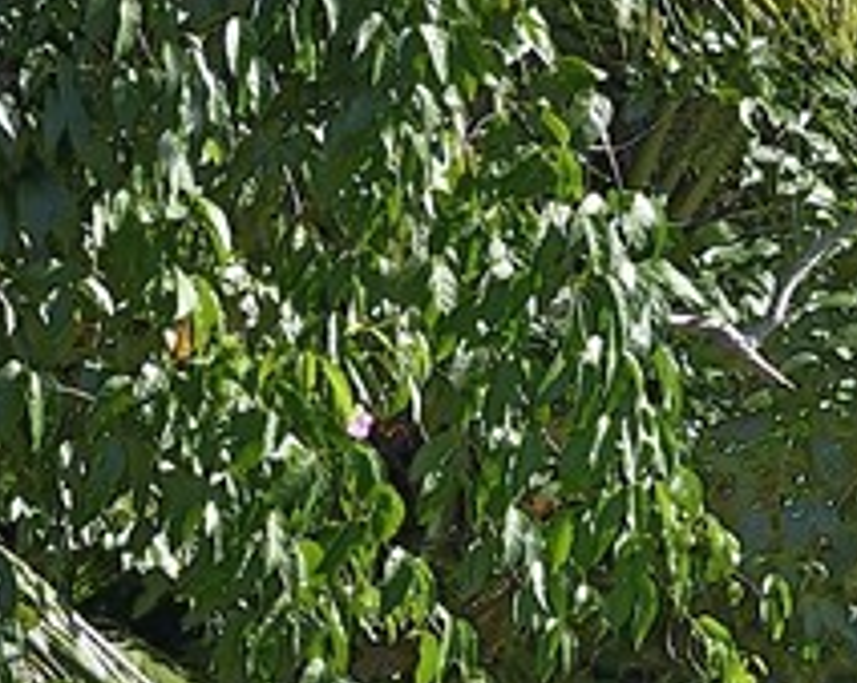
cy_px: 1107
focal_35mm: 850
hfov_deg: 2.3
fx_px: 21530
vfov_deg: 1.8
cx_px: 2862
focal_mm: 120
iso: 200
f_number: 7.1
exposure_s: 1/320
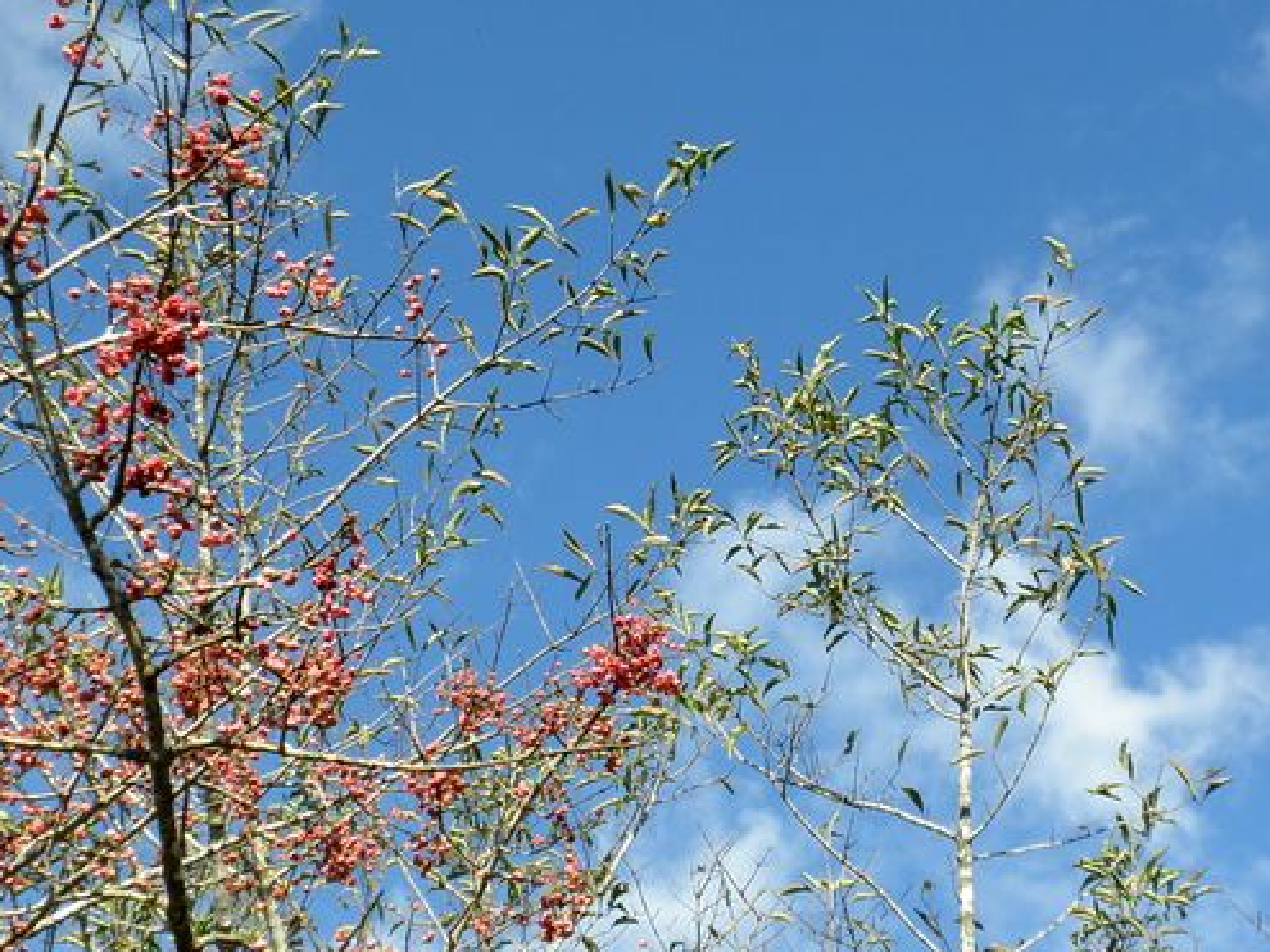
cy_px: 552
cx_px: 800
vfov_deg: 17.6
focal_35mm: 84
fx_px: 3081
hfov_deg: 23.2
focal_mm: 9.1
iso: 64
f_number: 4.3
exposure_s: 1/320
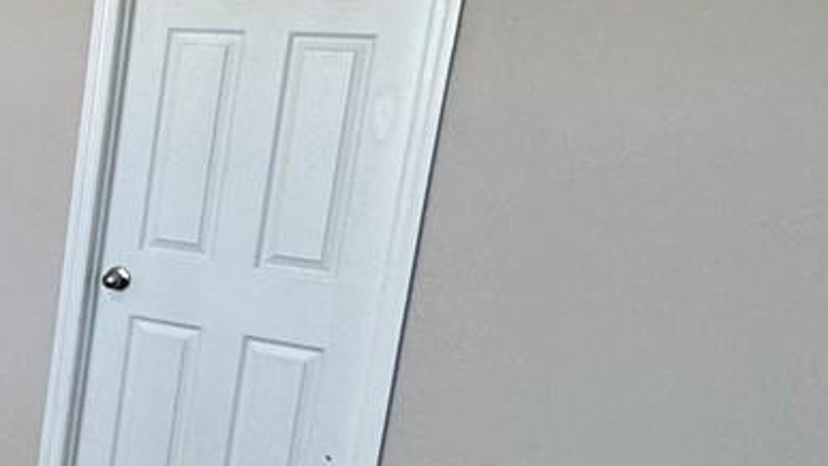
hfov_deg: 24.2
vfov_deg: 19.1
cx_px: -484
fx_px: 1384
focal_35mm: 63
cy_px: 301
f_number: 2.2
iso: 160
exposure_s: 1/120
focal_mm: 2.22
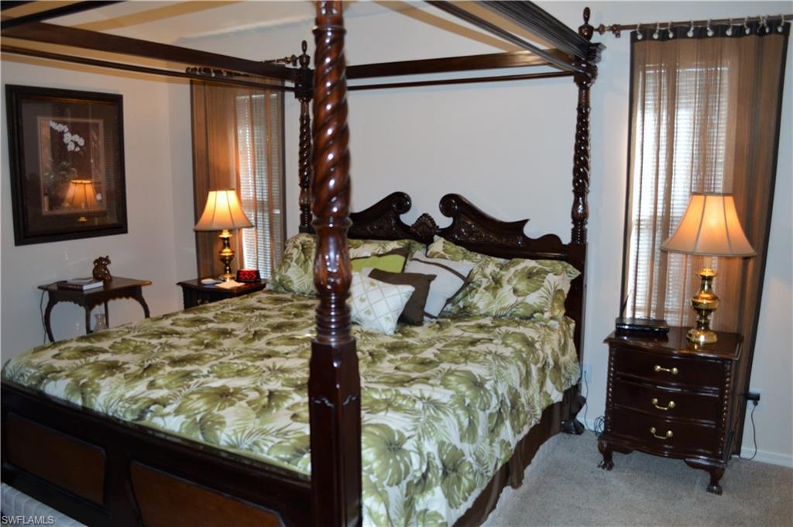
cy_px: 264
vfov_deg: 47.8
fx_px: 594
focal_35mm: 27
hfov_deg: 67.4
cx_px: 396
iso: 640
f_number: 3.5
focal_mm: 18
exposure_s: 1/60
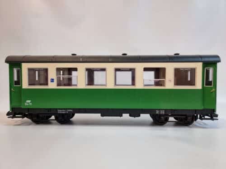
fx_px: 157
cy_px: 84
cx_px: 113
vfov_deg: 56.8
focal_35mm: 24
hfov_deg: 71.6
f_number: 1.8
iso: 250
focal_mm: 6.7
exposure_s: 1/100
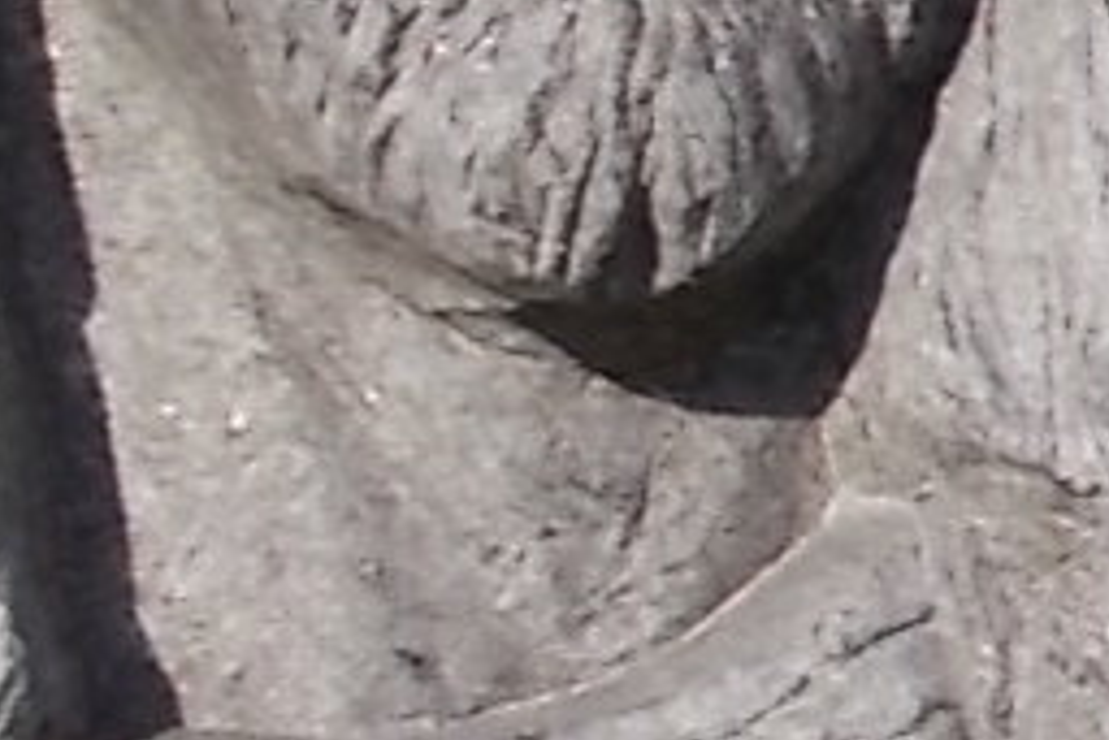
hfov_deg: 11.2
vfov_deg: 8.1
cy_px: 467
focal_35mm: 169
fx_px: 5209
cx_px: 2127
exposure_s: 1/500
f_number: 3.2
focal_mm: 4.6
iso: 80
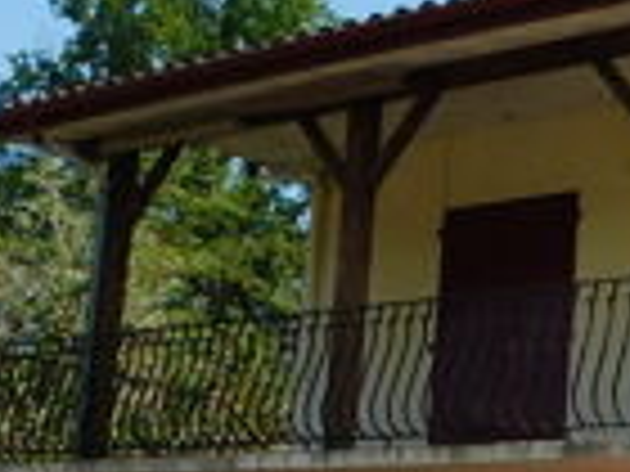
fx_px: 1438
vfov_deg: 18.1
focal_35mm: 79
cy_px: 499
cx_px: 742
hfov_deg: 22.8
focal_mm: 4
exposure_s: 1/1250
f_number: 3
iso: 125
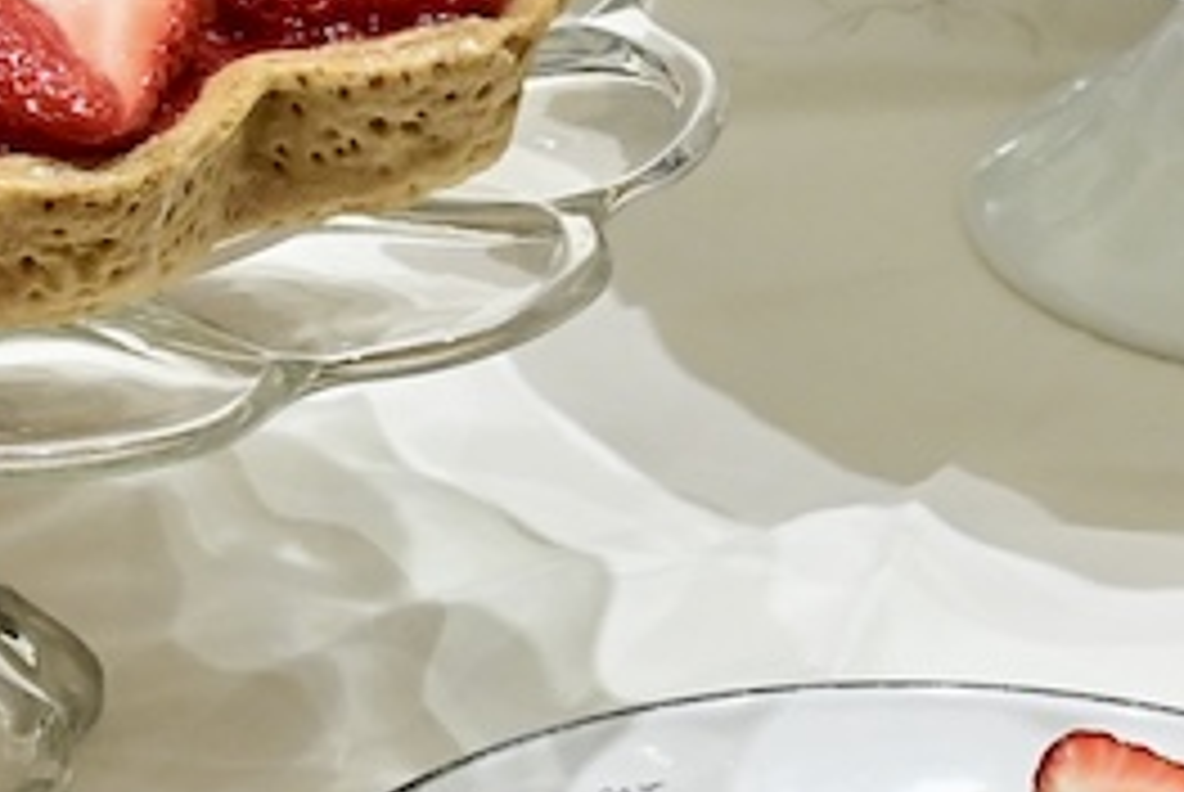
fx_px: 7507
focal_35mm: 228
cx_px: 896
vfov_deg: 6.0
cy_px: 173
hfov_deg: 9.0
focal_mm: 60
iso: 6400
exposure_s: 1/160
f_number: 11
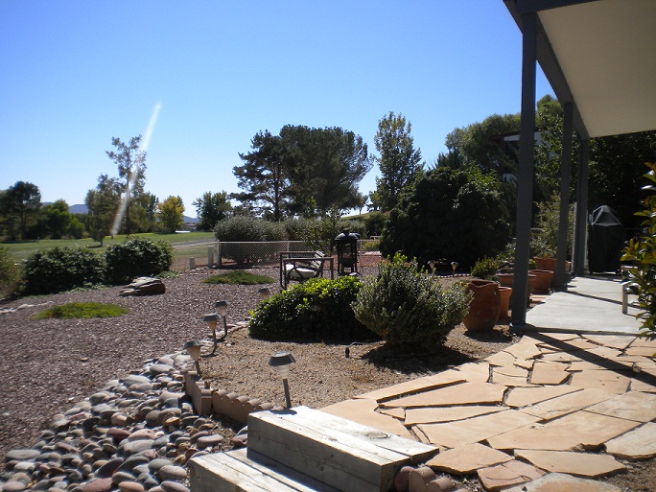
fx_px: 663
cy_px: 246
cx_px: 328
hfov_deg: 52.6
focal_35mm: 35
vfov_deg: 40.7
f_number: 4.6
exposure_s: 1/896
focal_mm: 6.3
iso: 80
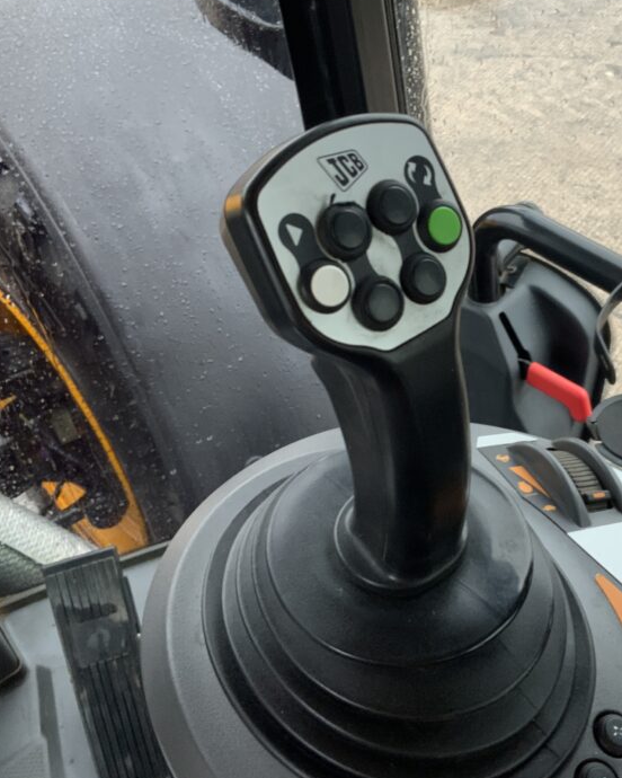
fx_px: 966
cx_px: 425
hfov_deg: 35.3
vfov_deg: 43.8
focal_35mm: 42
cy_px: 362
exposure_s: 1/70
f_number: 1.8
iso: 64
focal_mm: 3
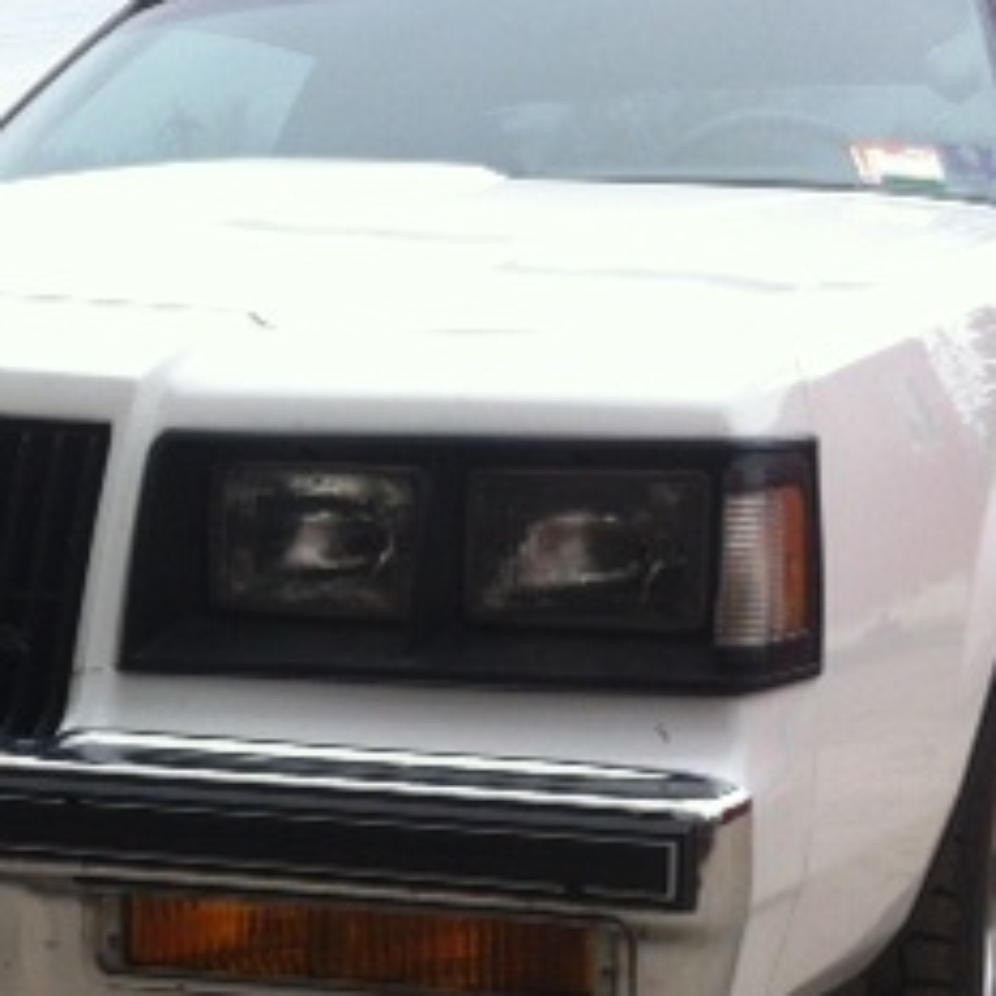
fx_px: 2767
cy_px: 740
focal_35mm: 85
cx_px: 107
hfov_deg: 20.0
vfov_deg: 20.3
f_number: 2.8
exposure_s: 1/324
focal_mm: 3.85
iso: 80
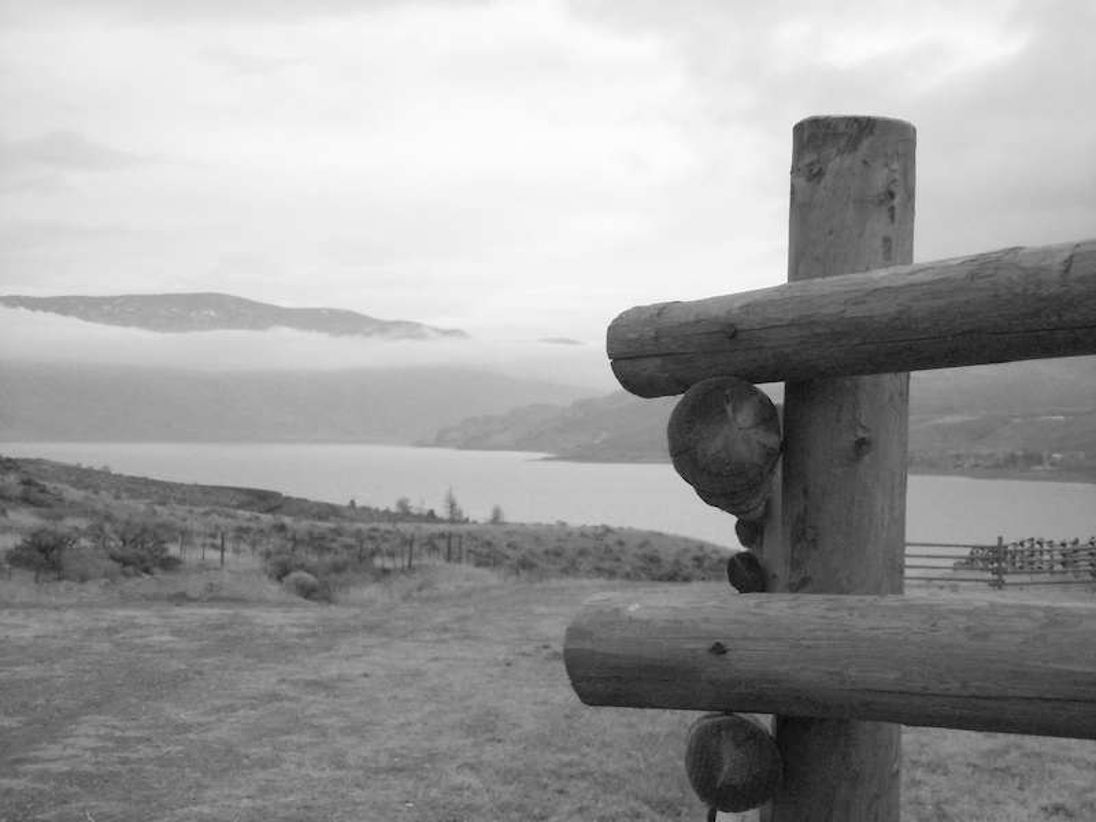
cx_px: 548
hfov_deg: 28.6
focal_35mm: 68
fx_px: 2153
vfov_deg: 21.6
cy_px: 411
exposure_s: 1/2000
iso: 1600
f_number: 8.2
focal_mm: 12.2
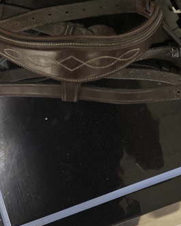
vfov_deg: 24.0
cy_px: -72
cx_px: 88
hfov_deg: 22.2
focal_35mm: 69
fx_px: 462
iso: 640
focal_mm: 5.7
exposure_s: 1/30
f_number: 1.5
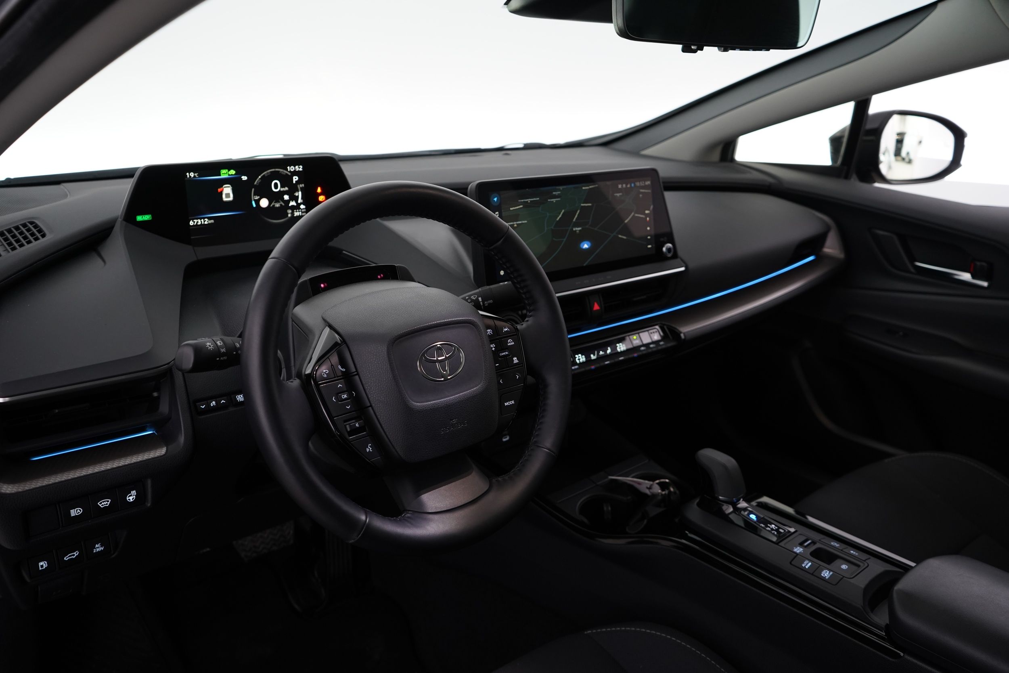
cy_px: 336
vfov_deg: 46.4
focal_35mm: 28
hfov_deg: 65.5
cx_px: 504
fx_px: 785
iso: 1000
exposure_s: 1/10
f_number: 5
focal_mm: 28
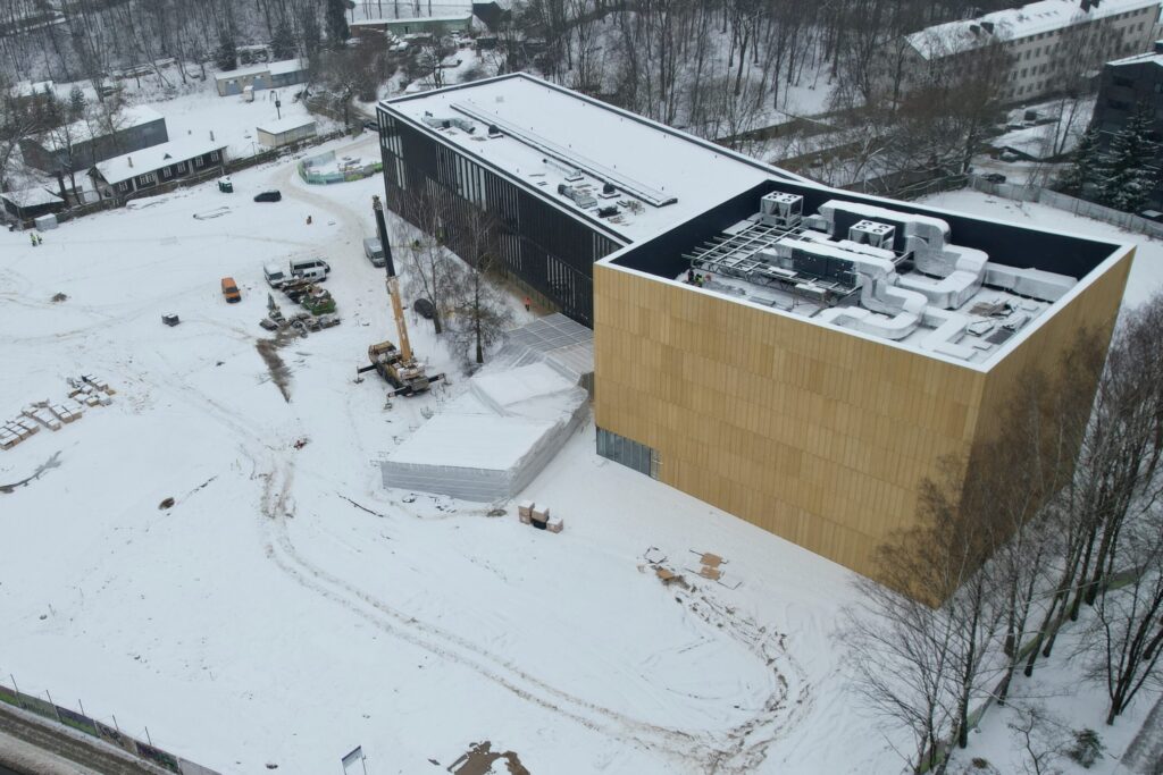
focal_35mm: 22
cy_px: 388
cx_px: 582
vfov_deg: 57.2
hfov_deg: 78.6
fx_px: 711
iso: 100
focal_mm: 8.38
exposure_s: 1/180
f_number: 2.8
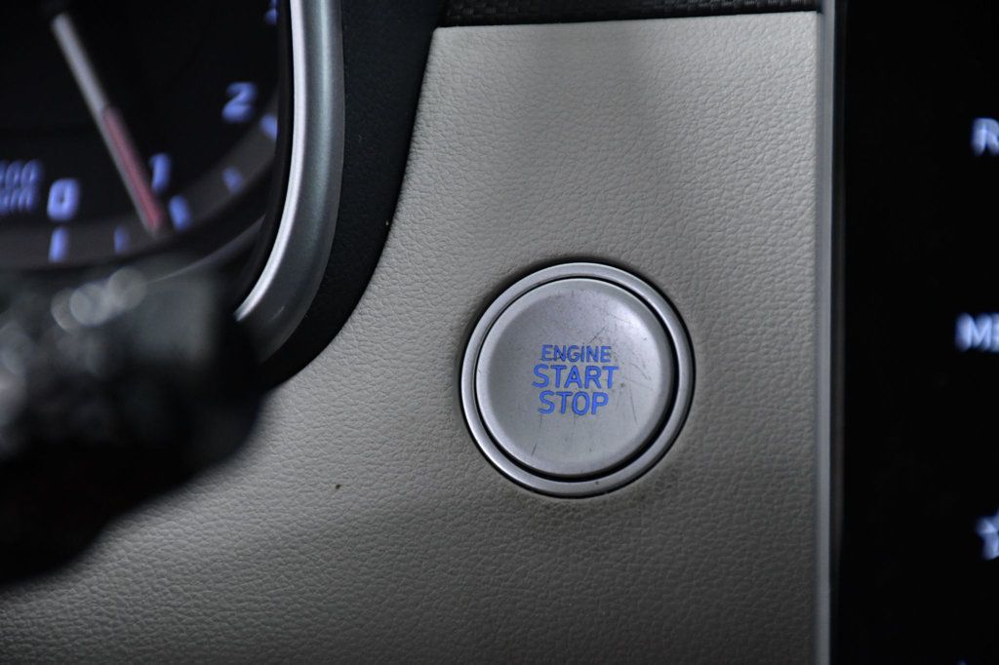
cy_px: 332
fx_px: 5825
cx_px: 500
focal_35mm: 210
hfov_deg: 9.8
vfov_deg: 6.5
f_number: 5.6
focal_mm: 140
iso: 2500
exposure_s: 1/160
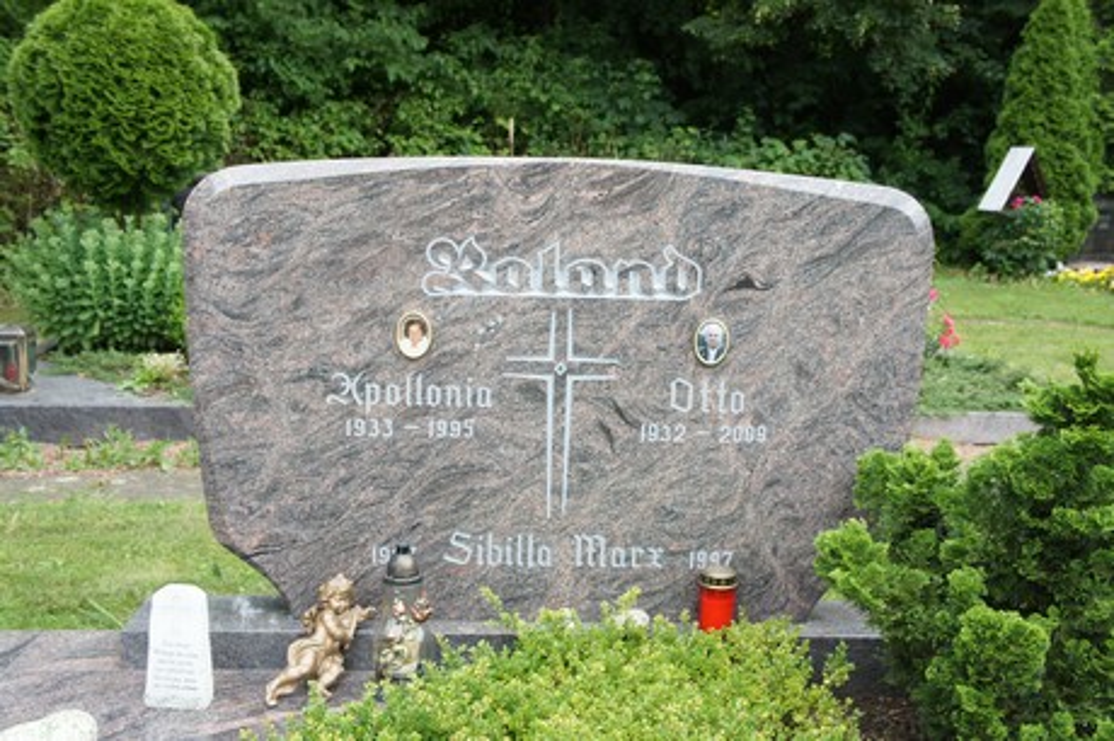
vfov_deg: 34.2
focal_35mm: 39
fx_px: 1206
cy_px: 370
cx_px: 557
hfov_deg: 49.6
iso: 320
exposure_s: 1/125
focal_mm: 26
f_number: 5.6
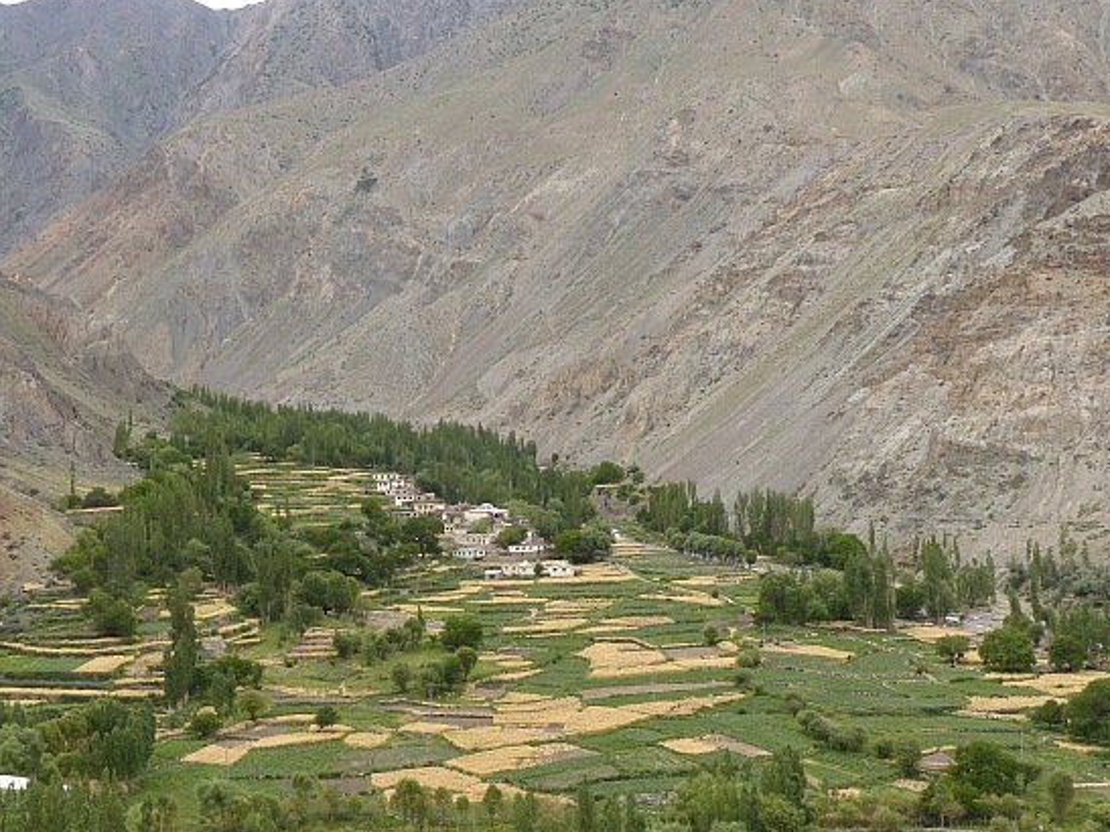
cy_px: 442
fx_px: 1603
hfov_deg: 37.9
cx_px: 404
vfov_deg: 29.1
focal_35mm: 50
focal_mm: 6.8
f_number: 4
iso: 100
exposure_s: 1/250
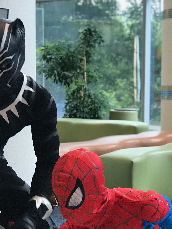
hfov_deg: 14.6
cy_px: 154
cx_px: 55
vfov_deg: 19.4
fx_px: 669
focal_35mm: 101
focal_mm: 6.6
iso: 100
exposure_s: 1/60
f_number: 2.8
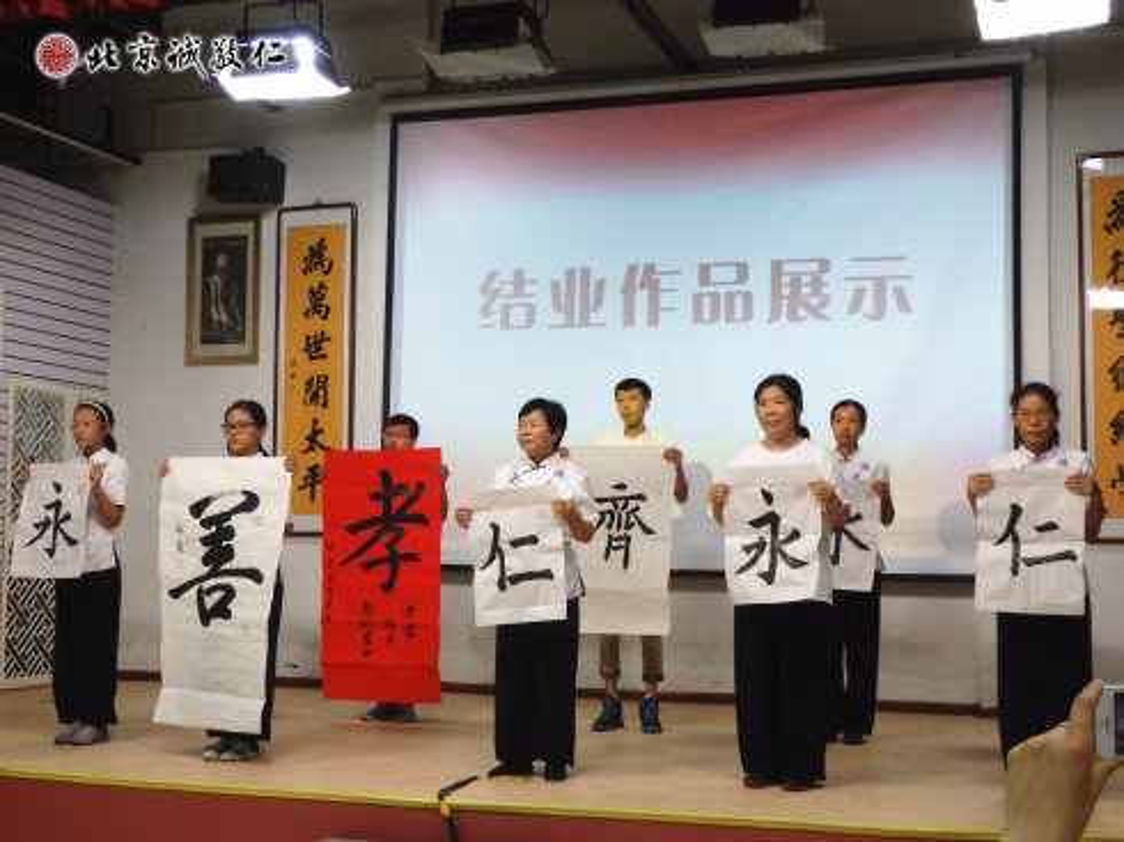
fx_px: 1460
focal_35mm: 45
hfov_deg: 42.1
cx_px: 562
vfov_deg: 32.2
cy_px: 421
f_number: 3.8
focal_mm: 8
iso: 640
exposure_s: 1/80
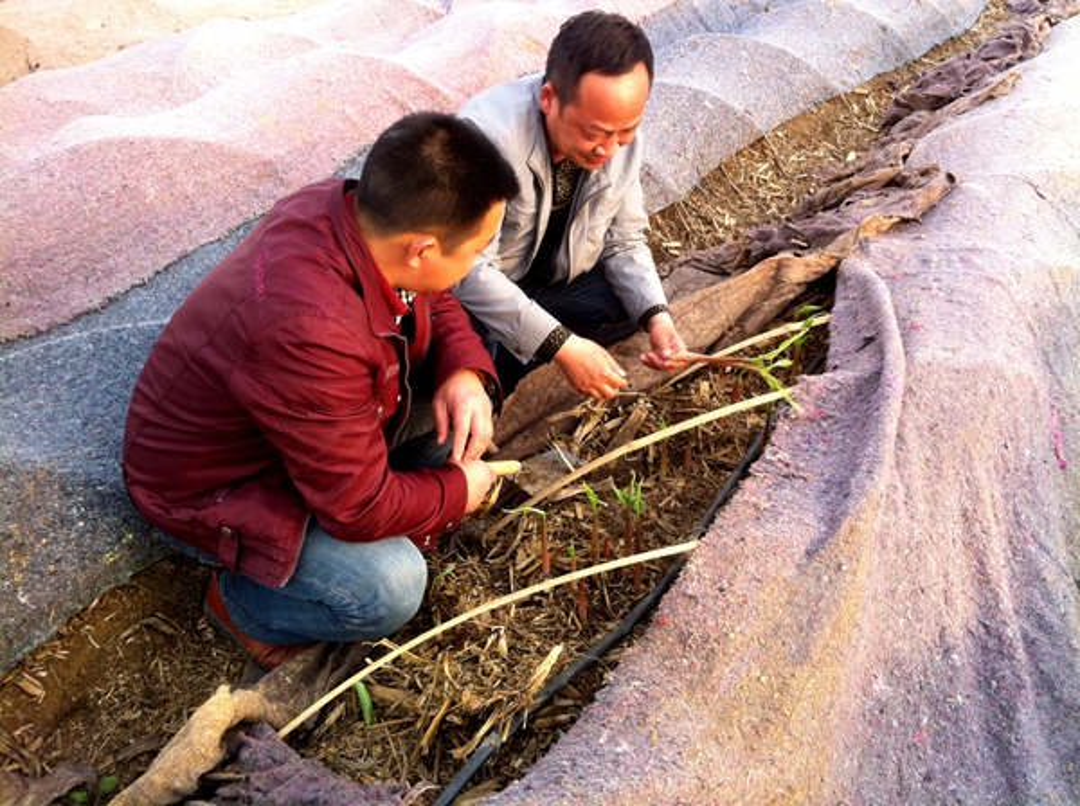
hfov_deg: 52.7
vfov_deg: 40.6
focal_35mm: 35
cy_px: 403
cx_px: 540
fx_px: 1090
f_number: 2.8
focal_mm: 3.85
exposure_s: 1/120
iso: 80
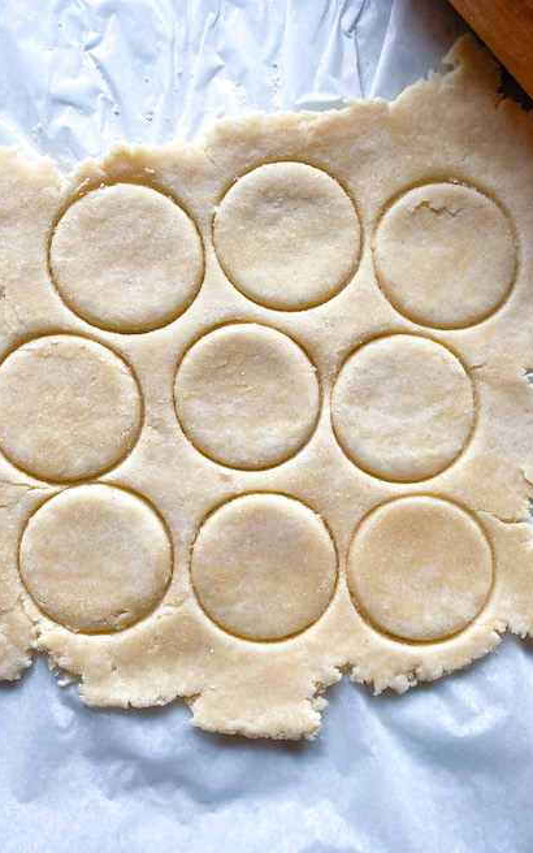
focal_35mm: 28
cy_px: 423
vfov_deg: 66.5
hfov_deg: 44.5
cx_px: 280
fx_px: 651
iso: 100
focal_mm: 4.25
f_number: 1.8
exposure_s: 1/120
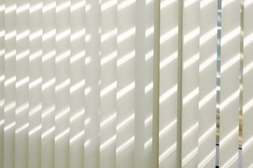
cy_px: 52
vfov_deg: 13.5
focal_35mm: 101
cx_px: 249
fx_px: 710
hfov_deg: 19.7
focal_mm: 30.2
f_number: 3.6
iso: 400
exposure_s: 1/80
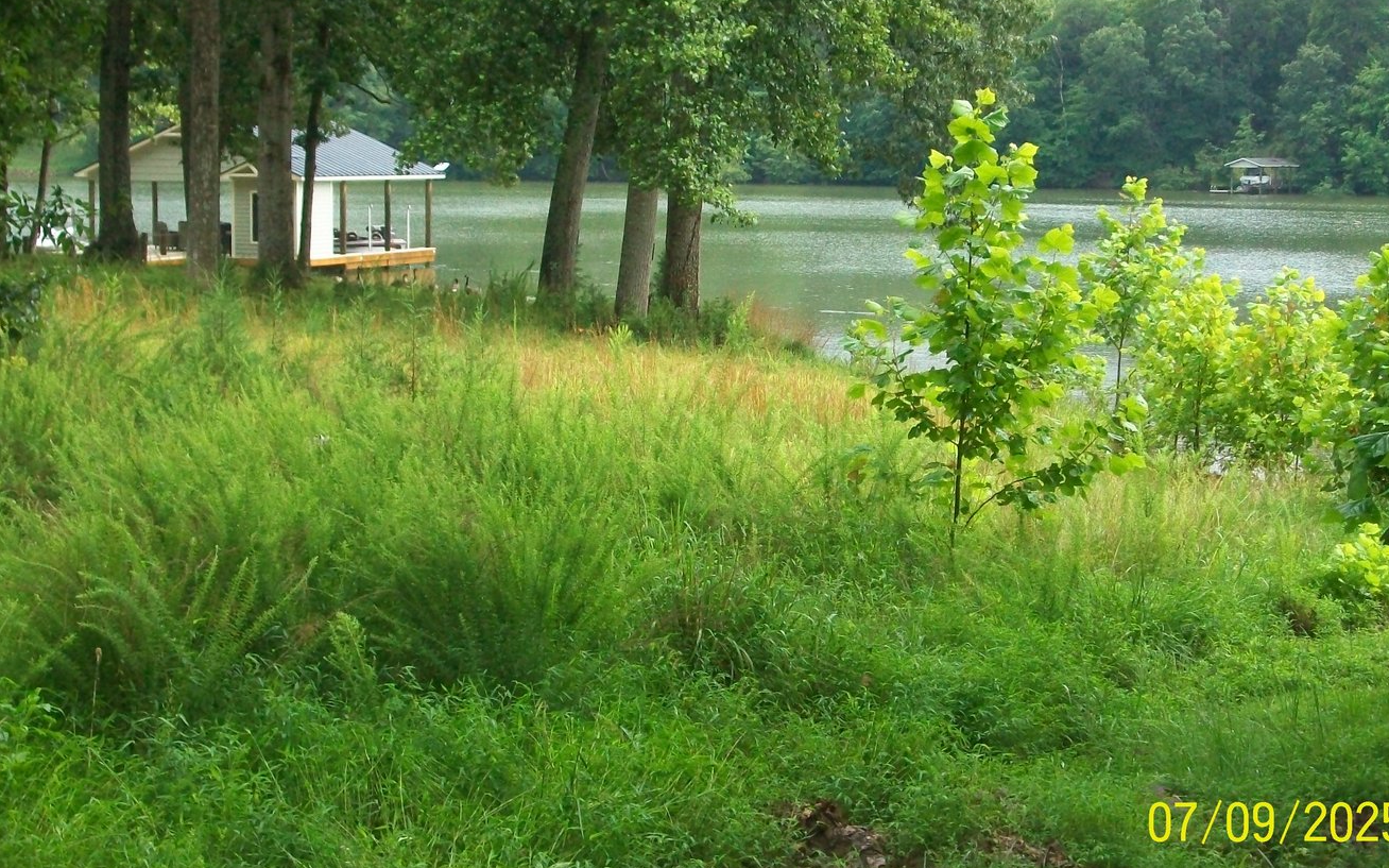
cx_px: 683
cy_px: 354
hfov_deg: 31.5
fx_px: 2460
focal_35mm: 65
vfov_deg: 20.0
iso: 212
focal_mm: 8.8
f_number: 3.6
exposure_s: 1/160
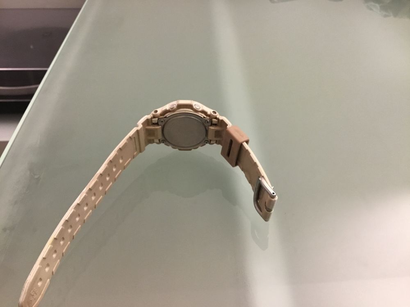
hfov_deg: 58.4
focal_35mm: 31
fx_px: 367
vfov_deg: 45.4
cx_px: 205
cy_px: 154
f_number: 2.4
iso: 200
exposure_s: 1/33
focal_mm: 3.3
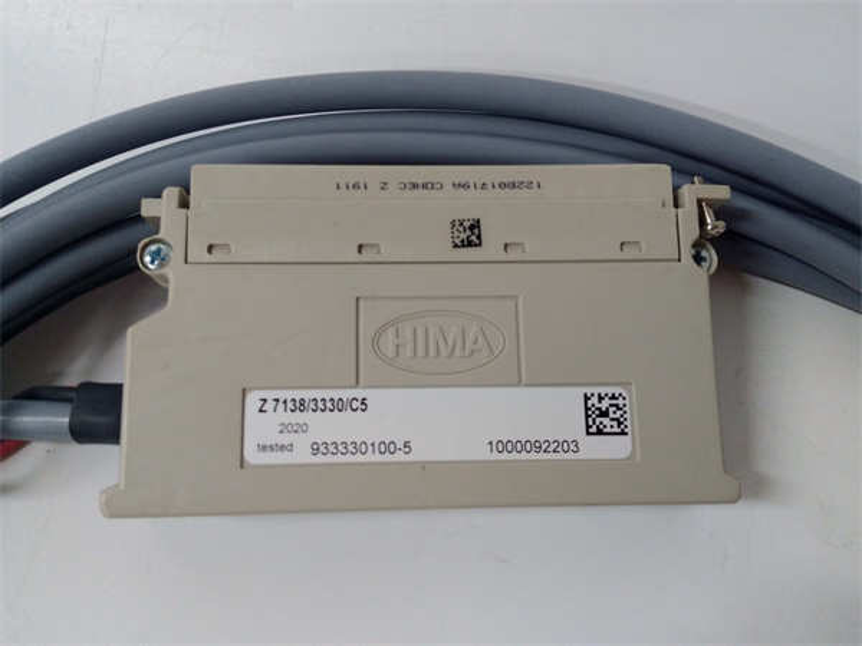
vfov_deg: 51.4
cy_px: 323
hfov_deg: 65.3
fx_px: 672
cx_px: 431
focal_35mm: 27
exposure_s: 1/33
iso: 384
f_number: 2
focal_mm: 3.79
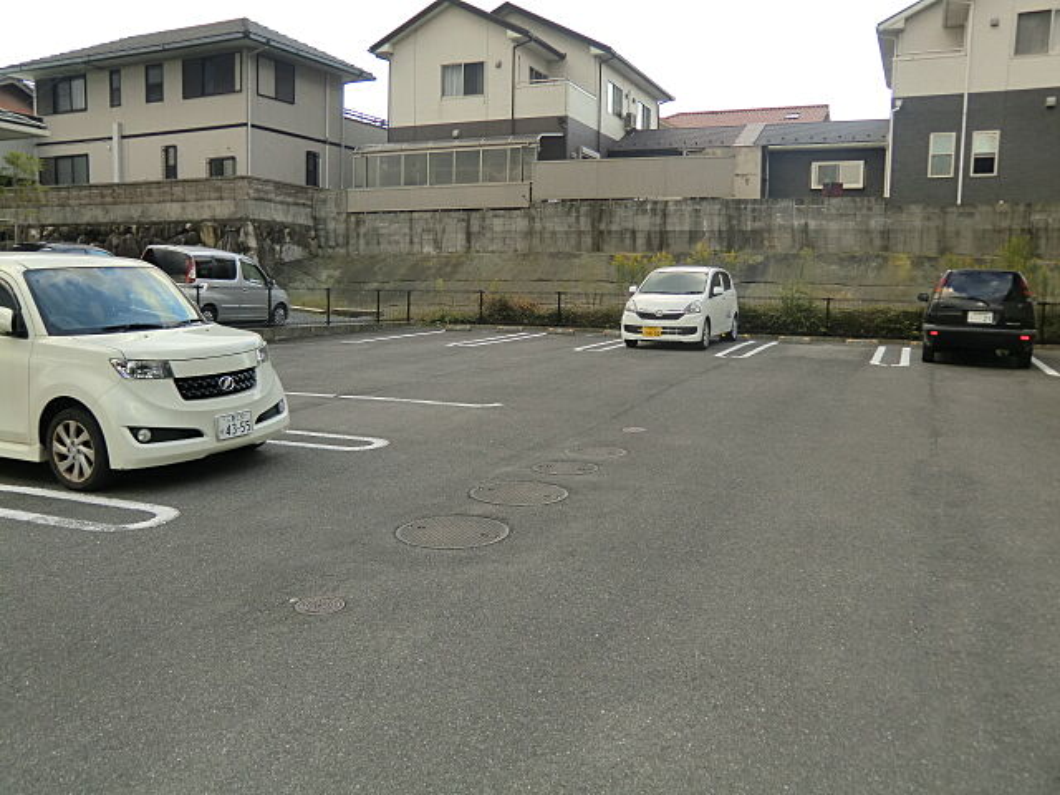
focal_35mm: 29
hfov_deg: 61.7
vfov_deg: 48.2
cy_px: 398
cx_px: 530
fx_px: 888
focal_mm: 5.2
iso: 64
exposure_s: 1/60
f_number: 3.5
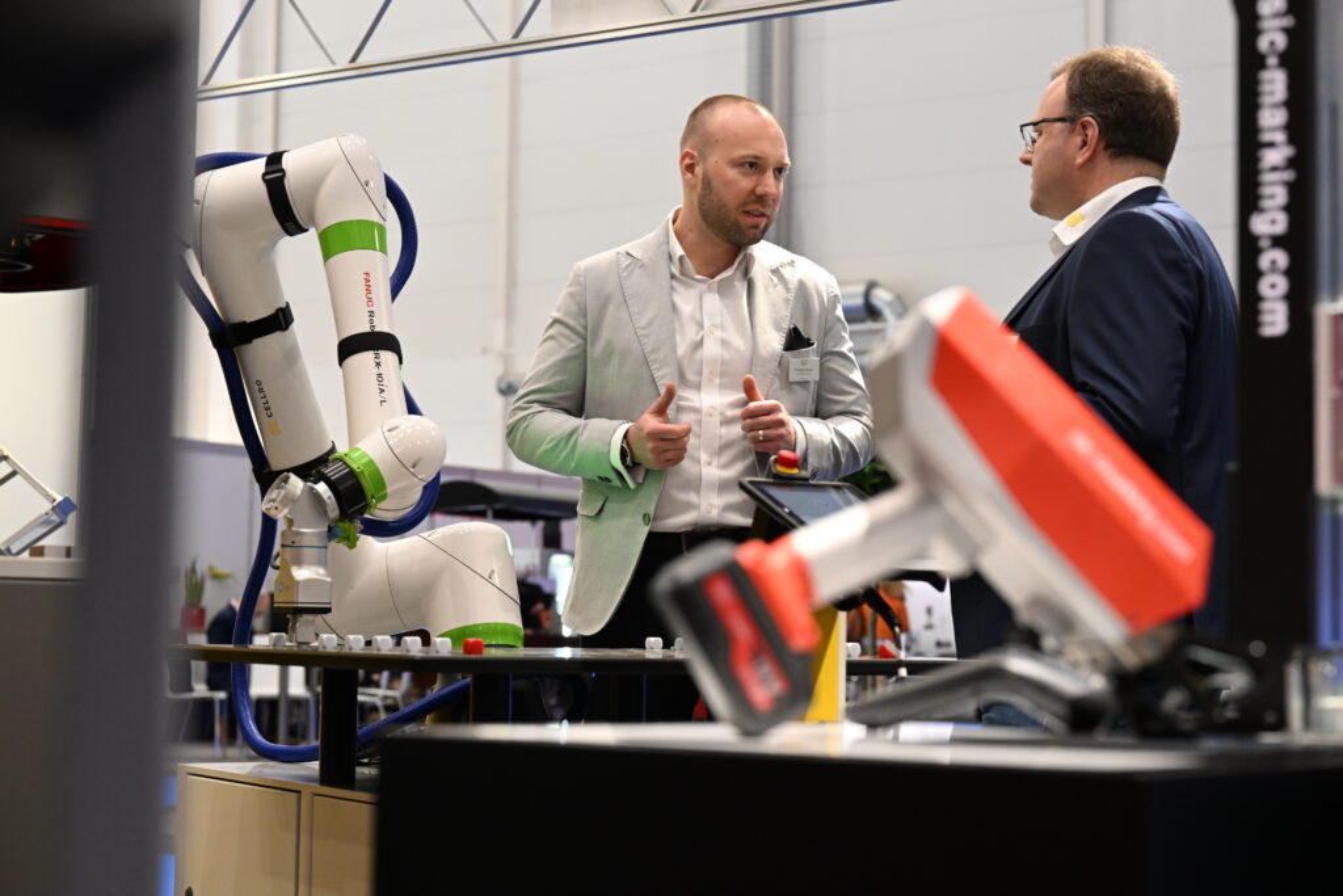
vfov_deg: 19.5
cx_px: 672
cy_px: 448
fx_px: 2612
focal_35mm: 70
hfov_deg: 28.8
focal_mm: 70
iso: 2500
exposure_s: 1/100
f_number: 5
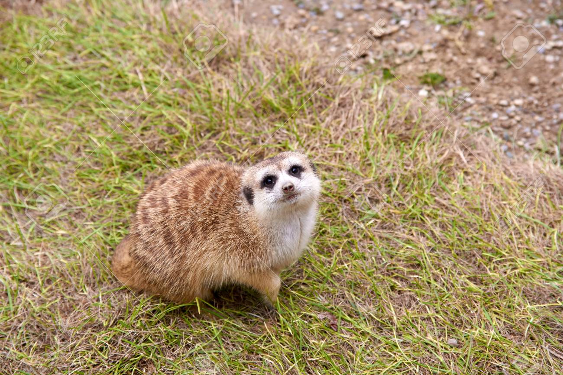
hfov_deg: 15.2
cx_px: 282
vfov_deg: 10.2
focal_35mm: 135
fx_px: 2111
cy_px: 188
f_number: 6.3
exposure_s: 1/200
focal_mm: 135
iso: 800
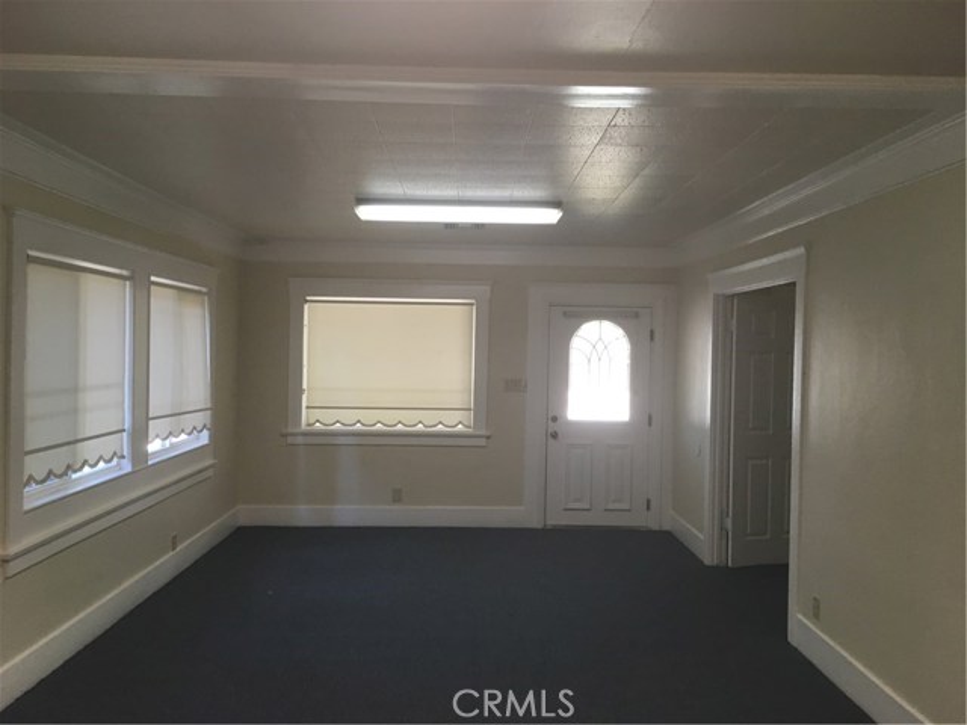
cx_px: 484
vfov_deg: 48.2
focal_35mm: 29
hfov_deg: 61.7
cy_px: 362
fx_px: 810
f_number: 2.2
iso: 40
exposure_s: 1/30
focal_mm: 4.15
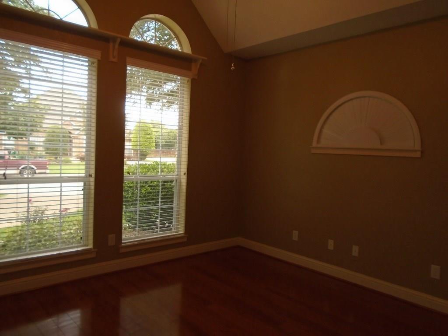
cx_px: 224
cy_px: 168
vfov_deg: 53.1
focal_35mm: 26
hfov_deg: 67.3
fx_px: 336
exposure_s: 1/100
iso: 200
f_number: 3.2
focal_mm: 4.6
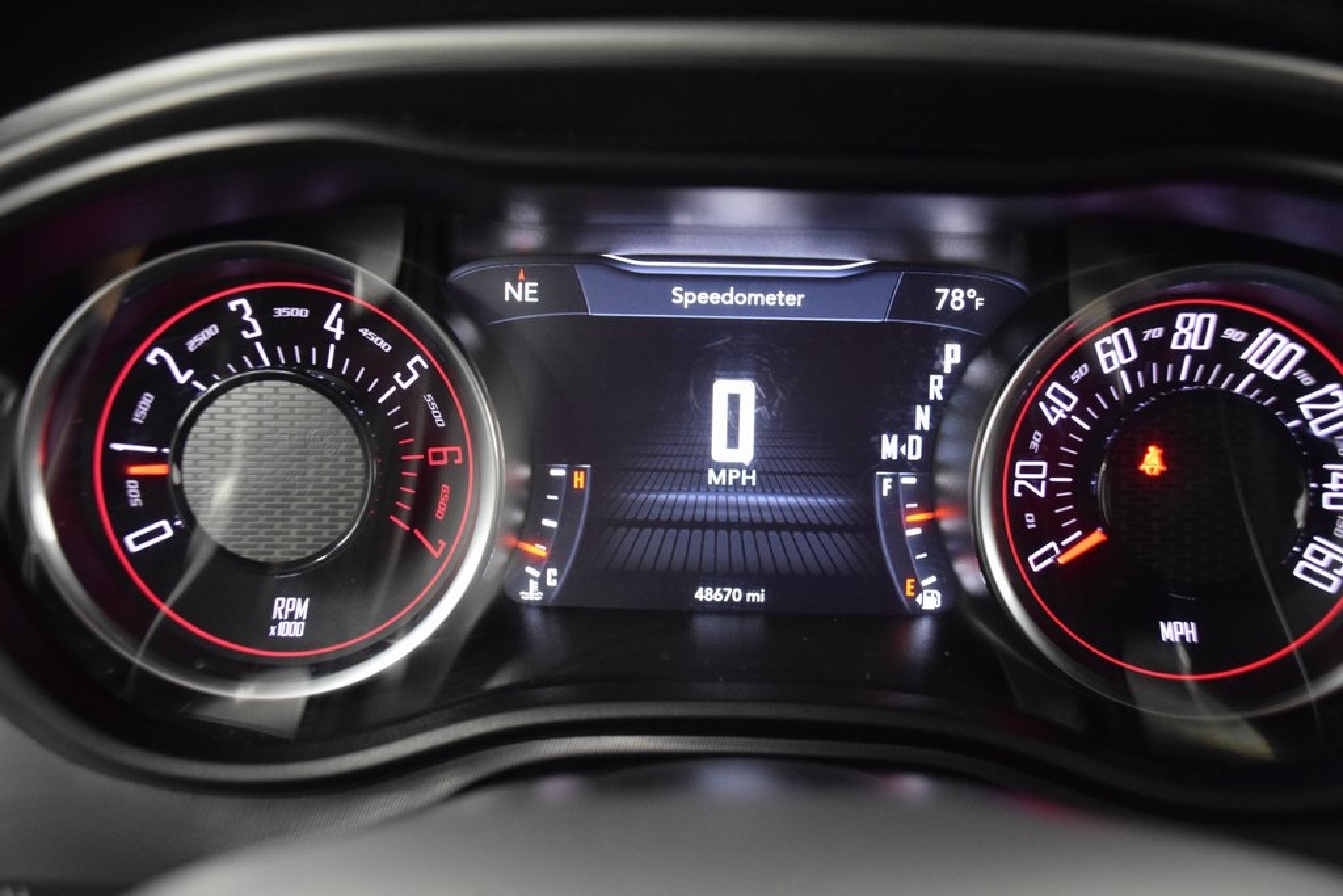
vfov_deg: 28.1
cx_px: 672
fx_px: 1791
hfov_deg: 41.1
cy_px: 448
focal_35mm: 48
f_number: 4.5
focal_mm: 32
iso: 3200
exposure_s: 1/80
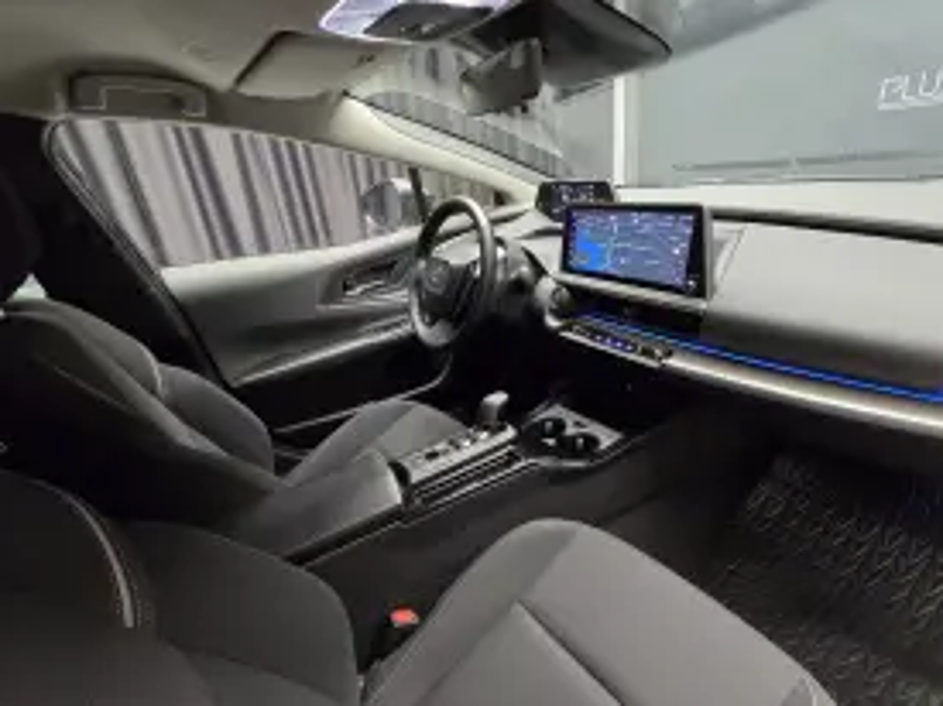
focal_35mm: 17
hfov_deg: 91.0
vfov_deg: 74.3
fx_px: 463
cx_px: 494
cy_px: 404
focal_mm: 2.2
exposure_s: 1/50
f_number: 2.2
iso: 500
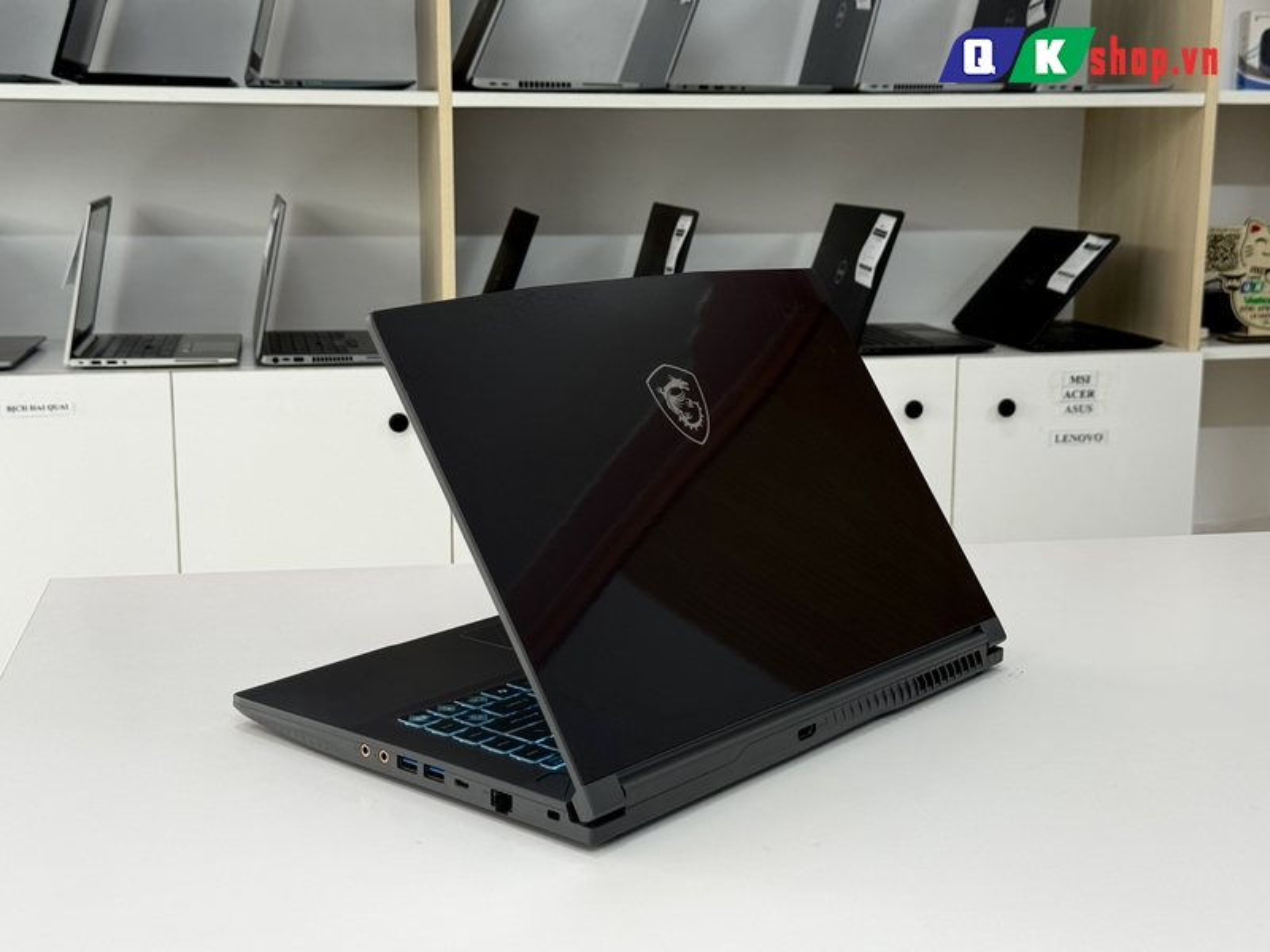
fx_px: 1761
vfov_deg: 30.3
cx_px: 635
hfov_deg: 39.7
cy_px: 476
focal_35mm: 48
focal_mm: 6.76
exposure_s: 1/121
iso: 80
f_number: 1.78
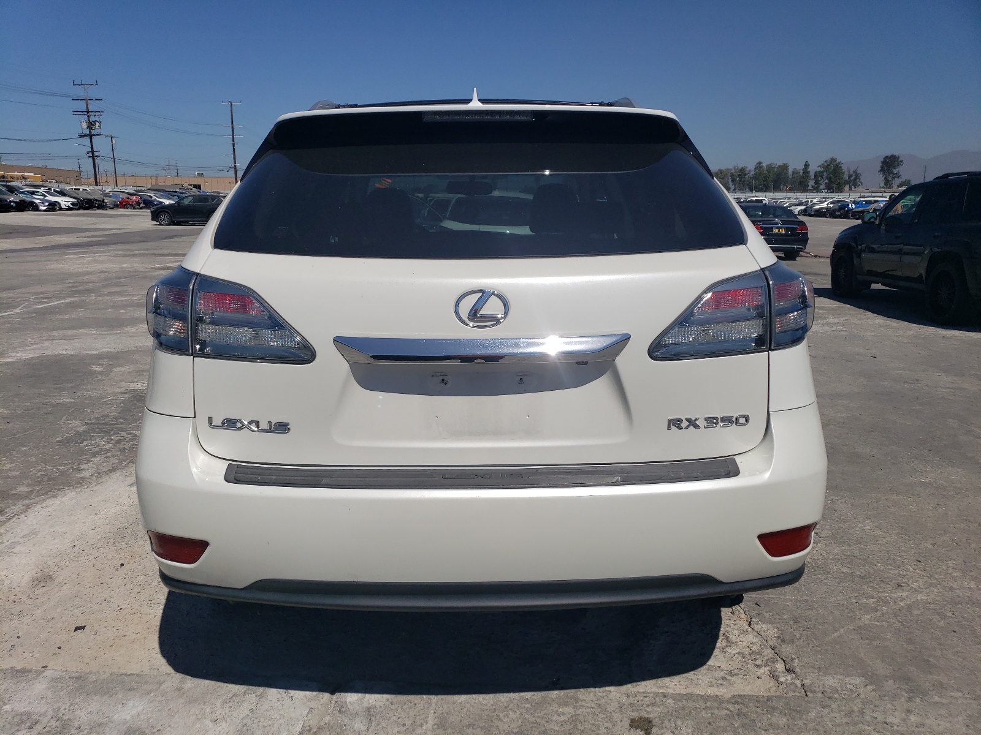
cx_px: 490
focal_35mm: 26
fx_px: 737
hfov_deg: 67.3
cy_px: 368
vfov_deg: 53.1
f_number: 1.5
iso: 51
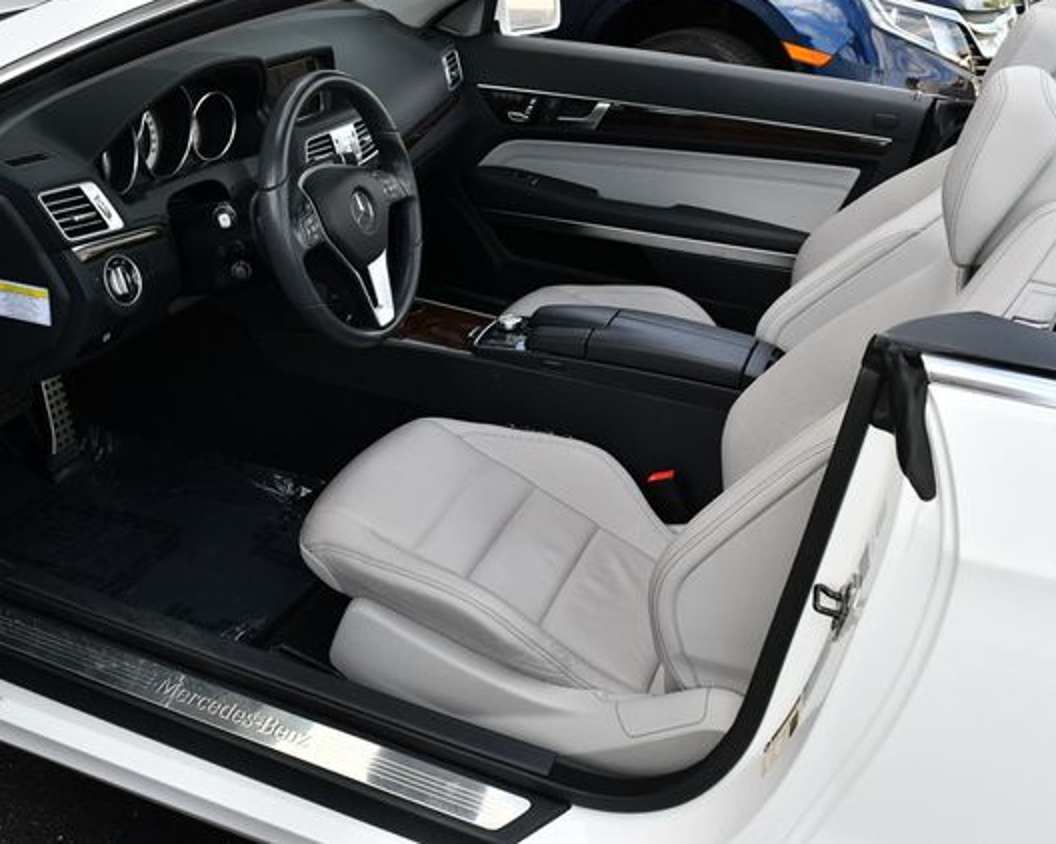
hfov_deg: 44.8
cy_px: 418
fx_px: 1281
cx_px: 492
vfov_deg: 36.5
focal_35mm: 41
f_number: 7.1
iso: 200
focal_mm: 18
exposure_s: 1/250
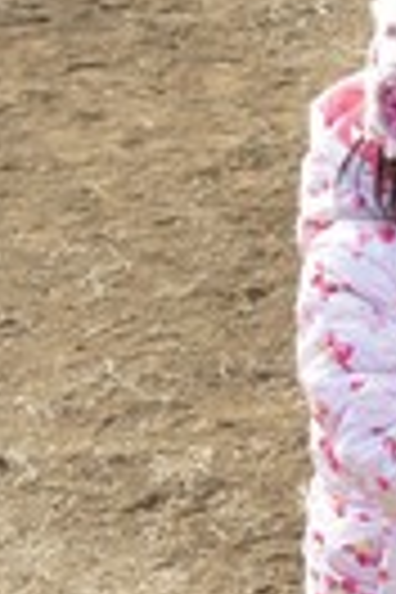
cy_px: 436
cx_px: 639
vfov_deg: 16.1
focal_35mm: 127
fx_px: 2095
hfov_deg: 10.3
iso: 200
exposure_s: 1/125
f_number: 6.3
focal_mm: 28
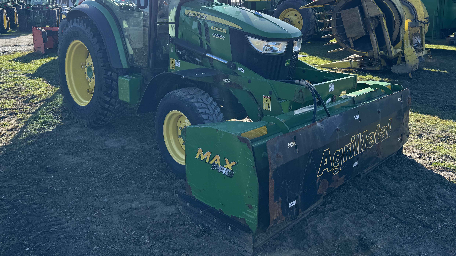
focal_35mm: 30
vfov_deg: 37.9
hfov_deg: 64.3
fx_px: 363
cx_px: 218
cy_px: 63
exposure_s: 1/2710
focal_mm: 6.76
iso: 80
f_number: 1.78
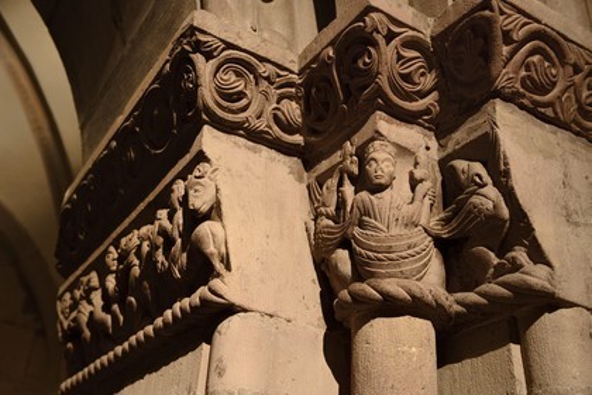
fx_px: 658
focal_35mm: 40
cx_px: 296
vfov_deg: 33.4
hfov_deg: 48.5
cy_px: 198
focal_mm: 40
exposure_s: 1/25
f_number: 4
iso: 1600
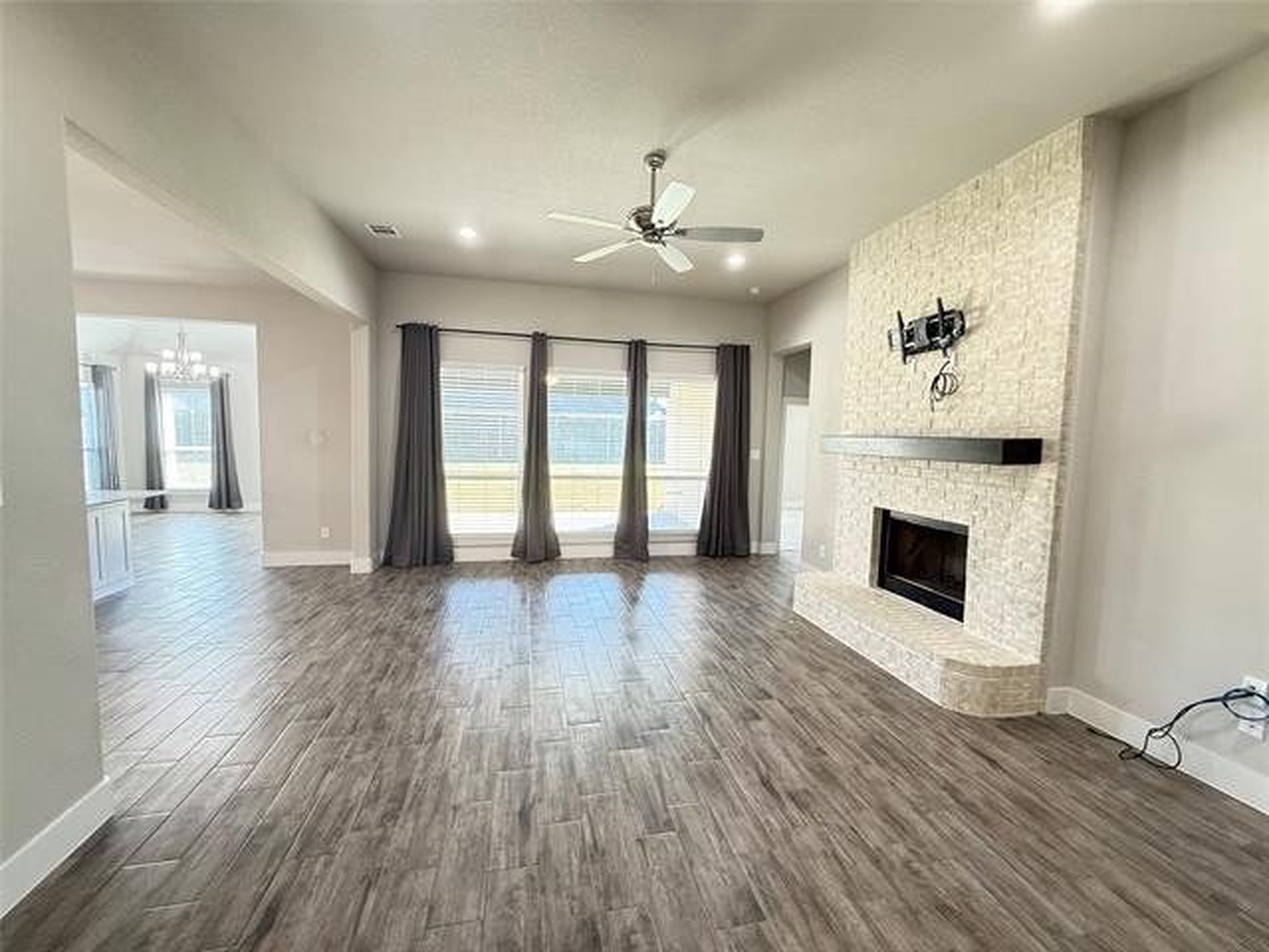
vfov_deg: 85.7
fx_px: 513
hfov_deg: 102.1
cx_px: 634
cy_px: 476
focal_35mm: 14
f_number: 2.2
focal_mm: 2.22
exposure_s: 1/60
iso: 500
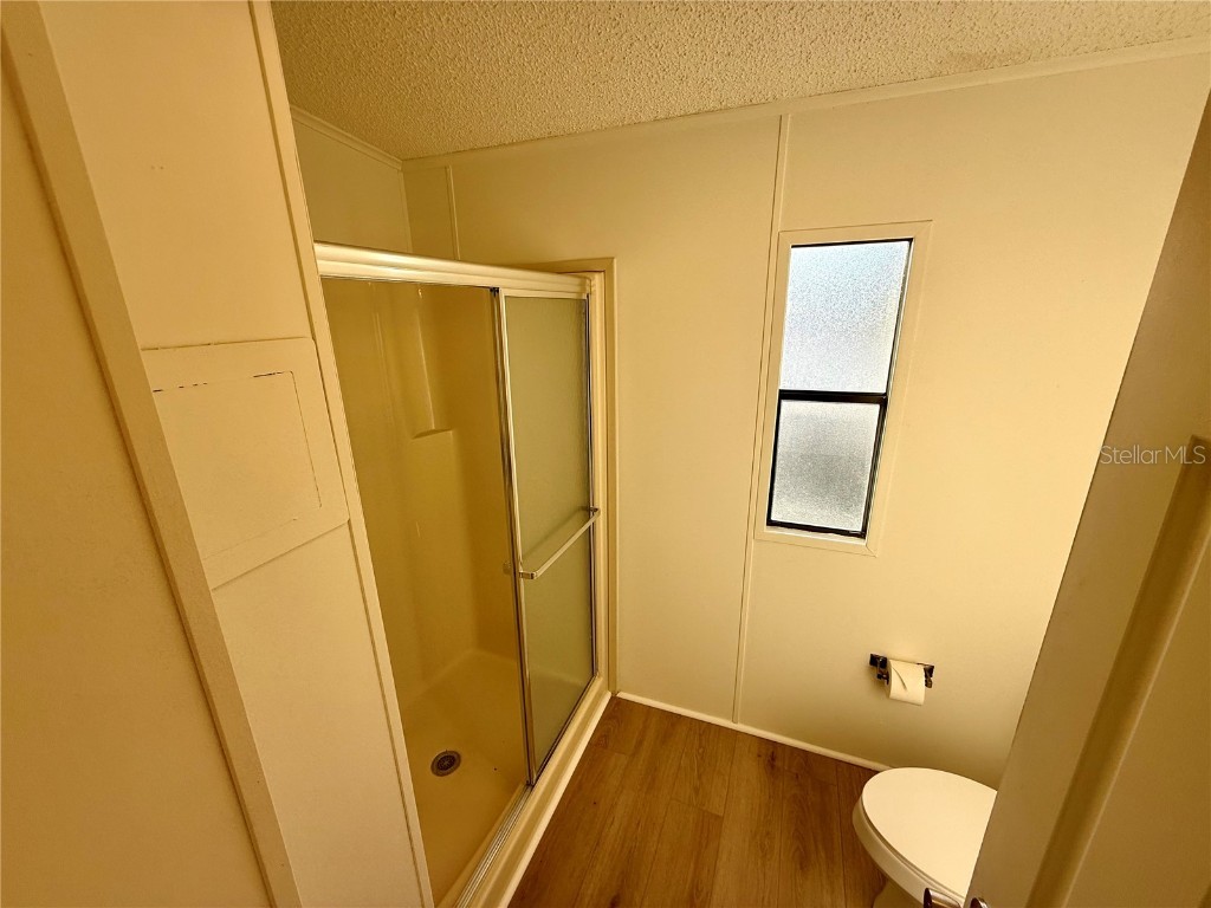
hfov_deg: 102.1
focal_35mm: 14
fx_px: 490
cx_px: 606
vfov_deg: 85.7
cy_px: 454
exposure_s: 1/331
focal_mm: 2.22
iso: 64
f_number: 2.2
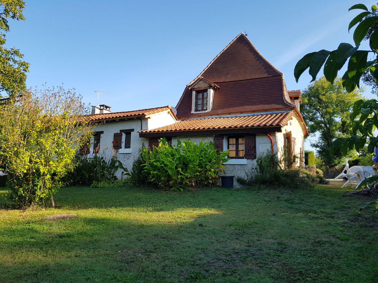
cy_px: 142
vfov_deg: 53.1
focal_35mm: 26
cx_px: 189
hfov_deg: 67.3
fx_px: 284
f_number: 1.7
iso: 40
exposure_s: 1/846
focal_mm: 4.2
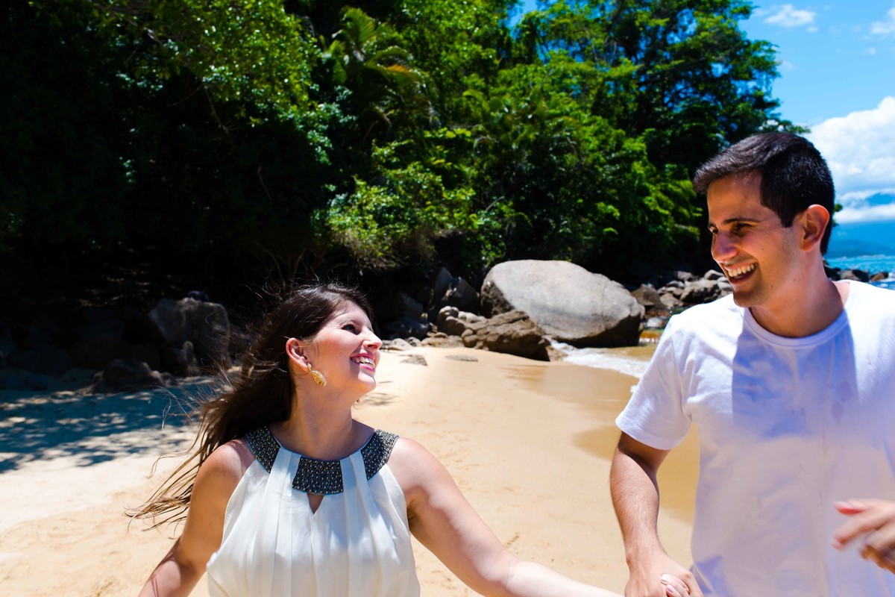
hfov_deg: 54.4
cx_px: 448
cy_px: 298
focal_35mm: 35
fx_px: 870
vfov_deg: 37.9
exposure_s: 1/160
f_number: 8
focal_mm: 35
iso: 100
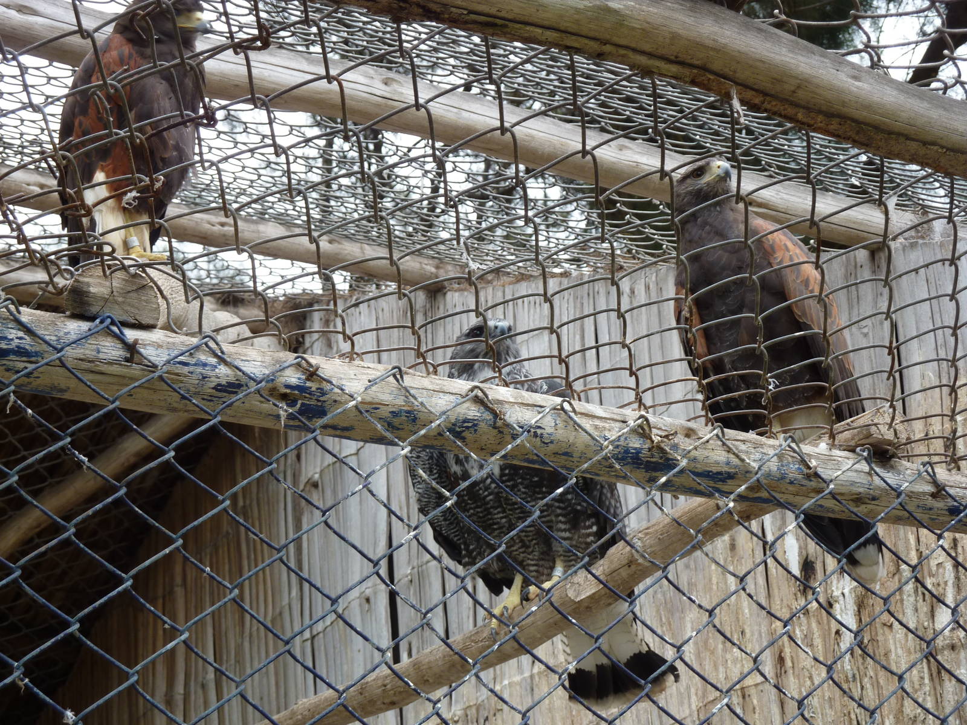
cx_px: 484
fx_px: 2514
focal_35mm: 90
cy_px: 362
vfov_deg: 16.4
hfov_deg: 21.8
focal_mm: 14.7
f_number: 4.3
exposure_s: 1/60
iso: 80
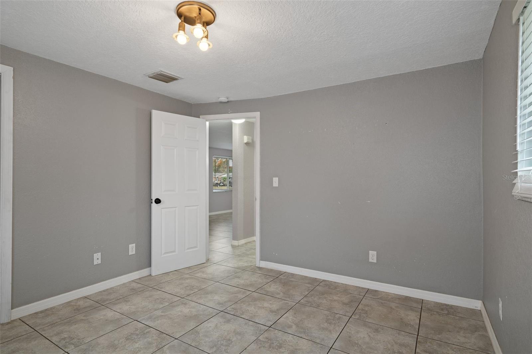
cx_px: 266
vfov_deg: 67.4
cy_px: 177
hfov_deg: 90.0
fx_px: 266
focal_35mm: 18
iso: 320
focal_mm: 18
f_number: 8
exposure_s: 1
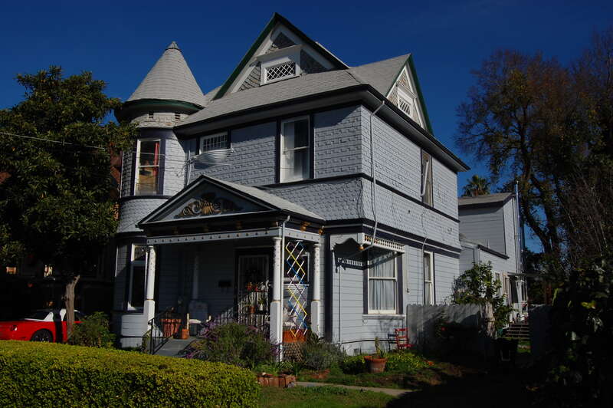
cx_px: 306
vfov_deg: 43.5
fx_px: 510
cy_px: 204
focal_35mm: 30
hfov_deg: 62.0
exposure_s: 1/250
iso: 200
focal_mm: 20
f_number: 16
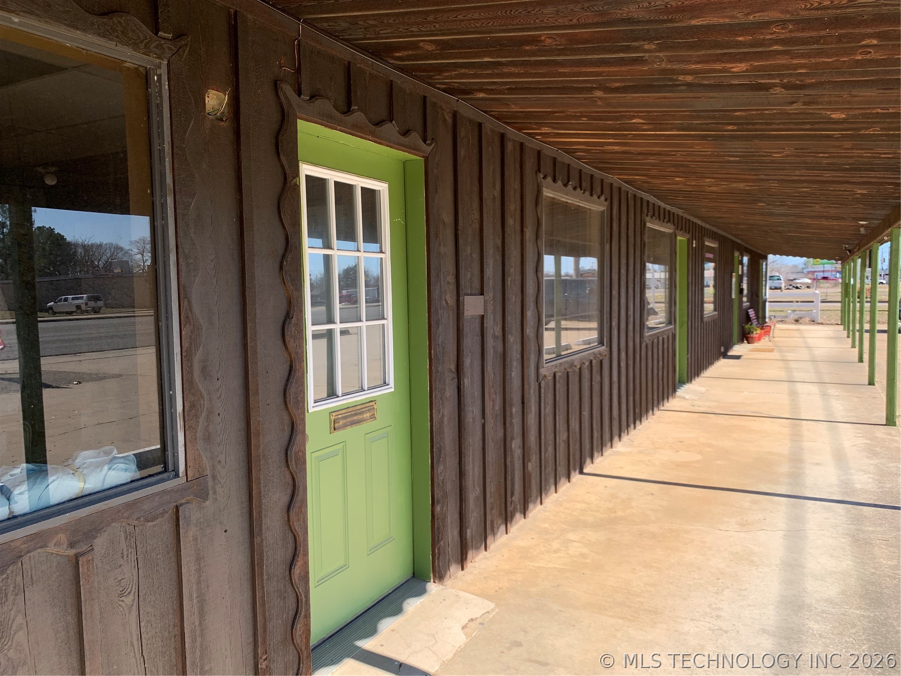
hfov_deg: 67.3
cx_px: 450
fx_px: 677
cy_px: 338
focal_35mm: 26
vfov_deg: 53.1
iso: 25
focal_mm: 4.25
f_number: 1.8
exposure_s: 1/911
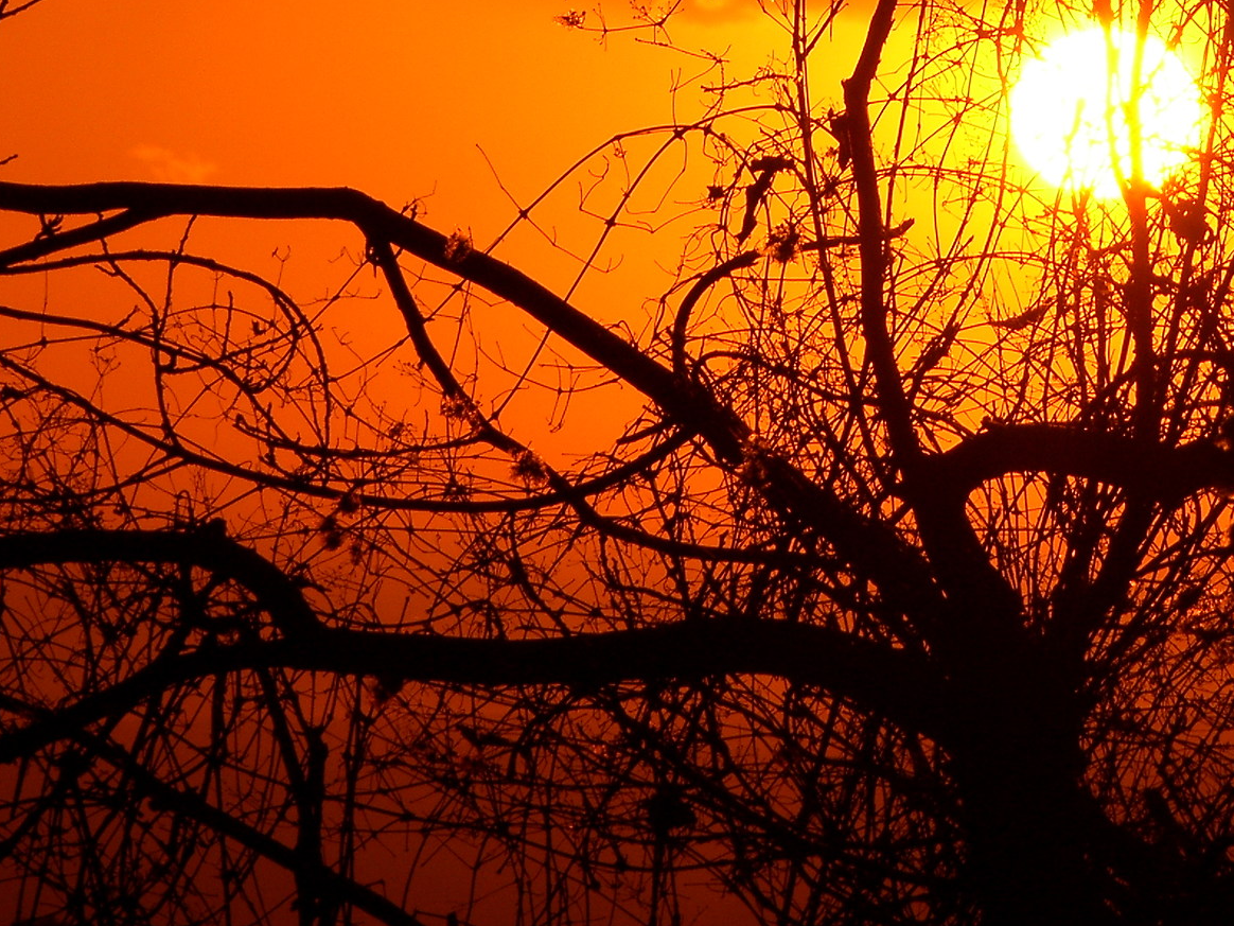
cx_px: 1129
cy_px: 7
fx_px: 21318
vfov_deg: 2.5
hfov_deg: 3.3
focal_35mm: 598
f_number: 6.3
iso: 50
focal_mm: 74.6
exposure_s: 1/1250
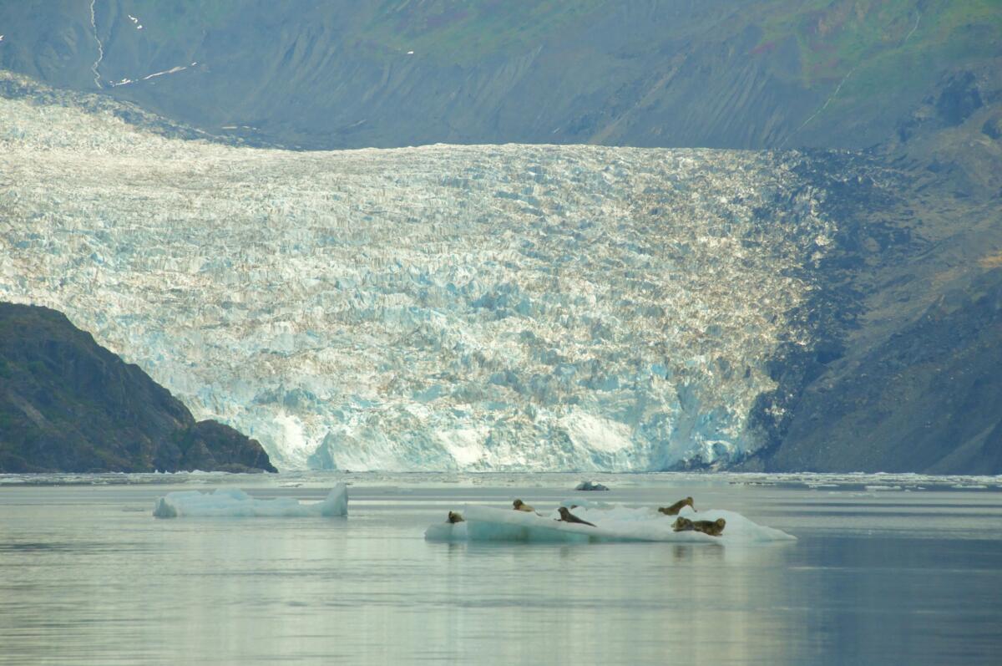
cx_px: 501
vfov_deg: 4.4
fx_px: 8757
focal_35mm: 315
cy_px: 333
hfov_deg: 6.5
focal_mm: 210
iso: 640
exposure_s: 1/640
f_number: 13
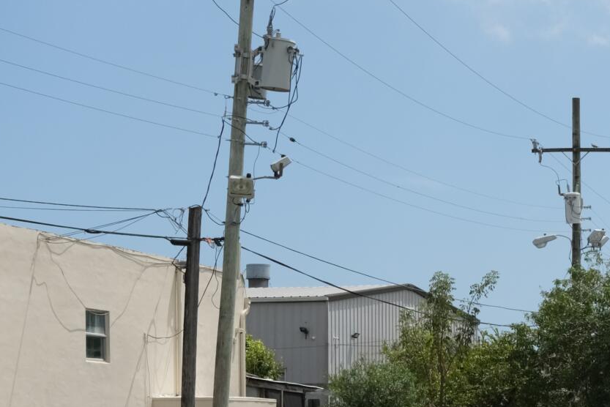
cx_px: 770
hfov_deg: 15.5
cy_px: 515
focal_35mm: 126
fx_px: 2136
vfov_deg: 10.7
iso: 160
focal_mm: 23
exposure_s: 1/500
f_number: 8
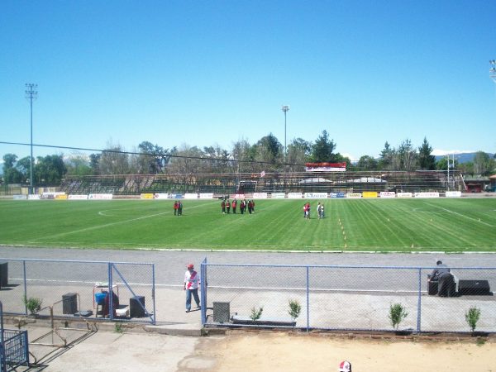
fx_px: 516
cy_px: 186
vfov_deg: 39.7
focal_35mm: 36
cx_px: 248
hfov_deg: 51.4
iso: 100
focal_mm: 5.9
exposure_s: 1/473
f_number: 4.5
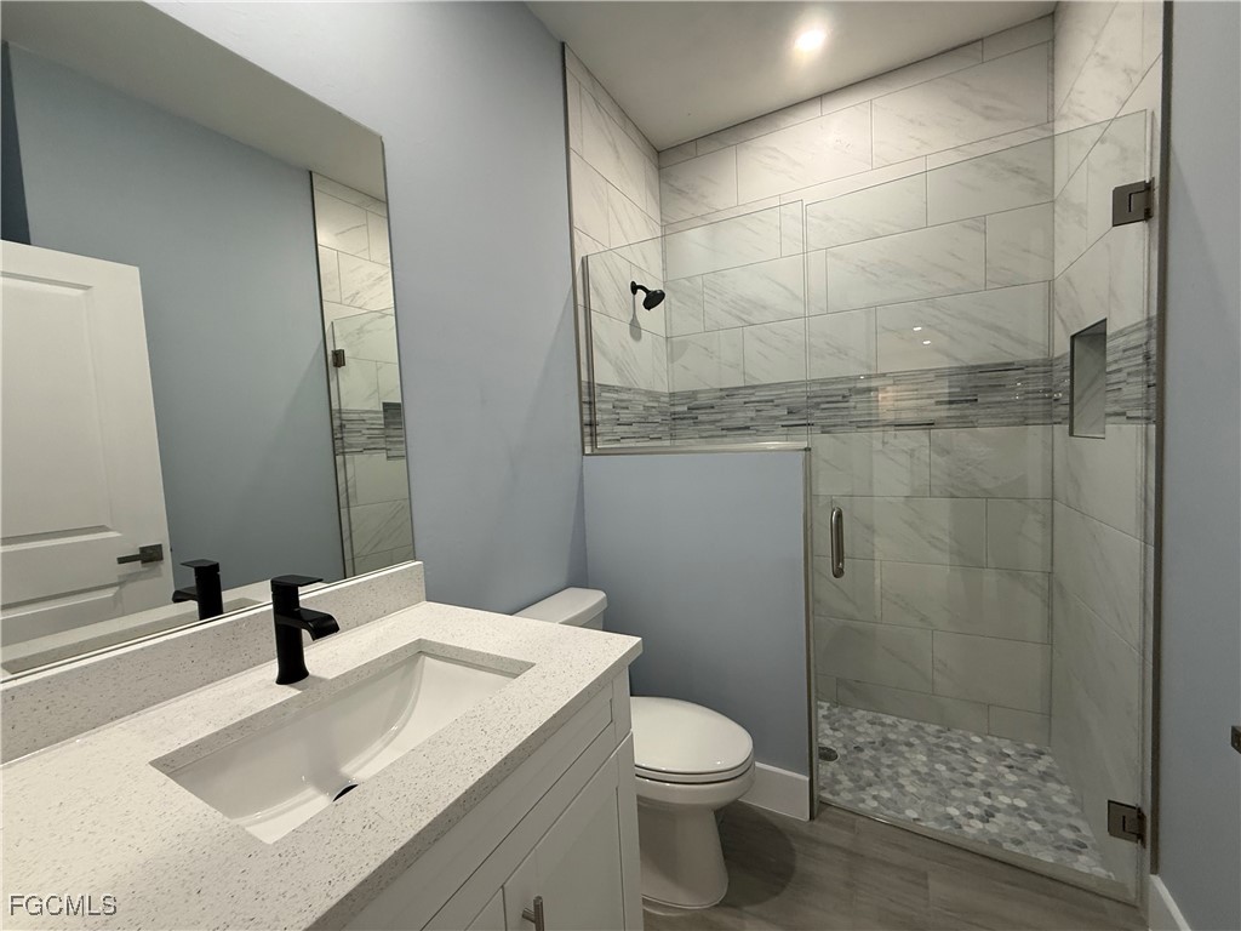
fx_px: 502
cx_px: 620
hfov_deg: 102.1
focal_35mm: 14
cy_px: 466
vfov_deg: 85.7
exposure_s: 1/60
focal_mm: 2.22
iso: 200
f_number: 2.2
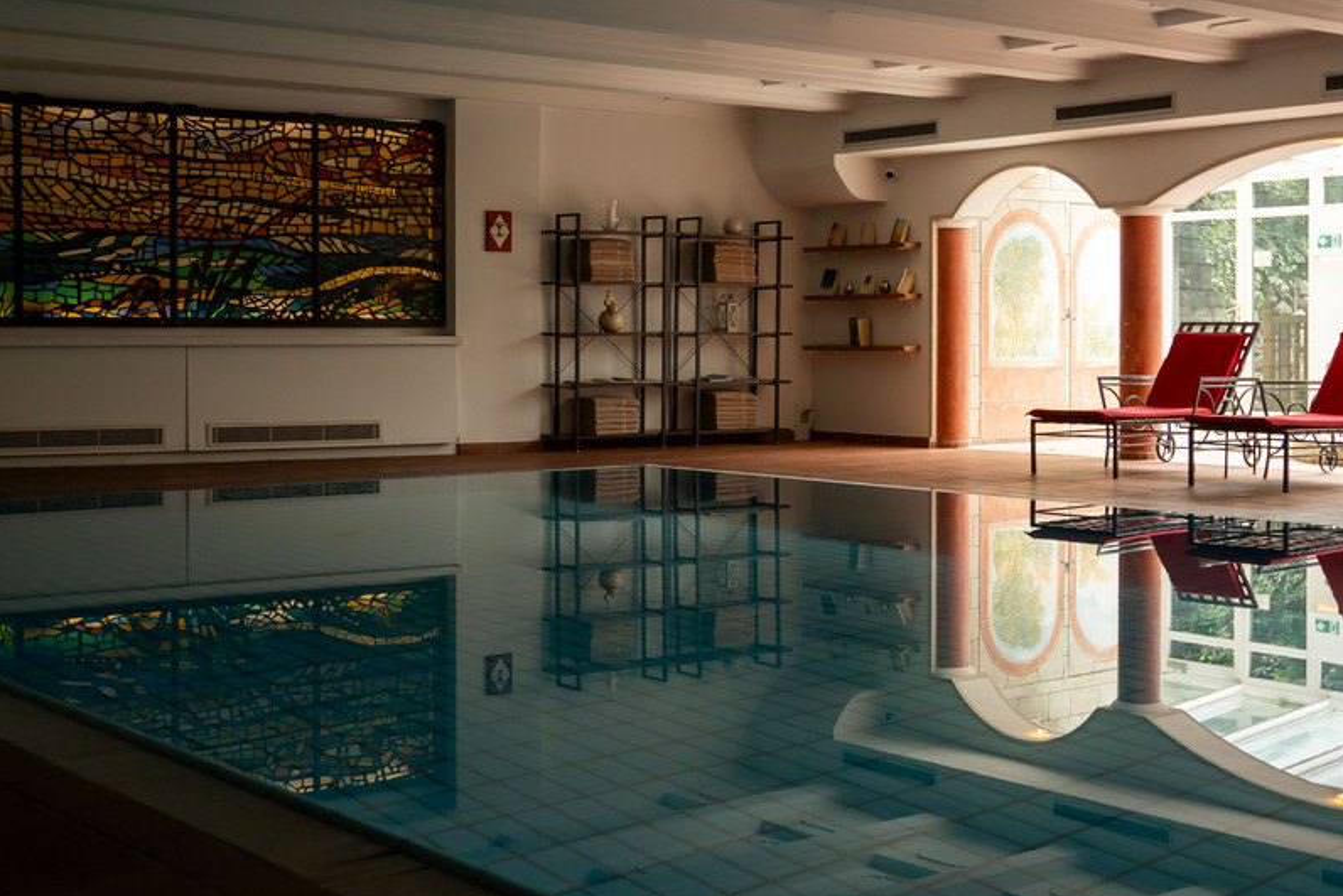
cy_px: 370
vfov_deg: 27.3
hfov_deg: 40.0
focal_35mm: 49
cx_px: 759
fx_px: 1842
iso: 1000
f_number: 2.8
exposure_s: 1/500
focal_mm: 26.2
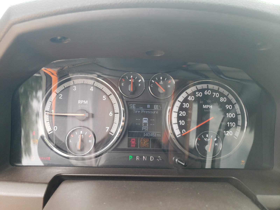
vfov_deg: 53.1
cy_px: 105
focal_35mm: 26
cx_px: 140
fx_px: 210
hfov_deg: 67.3
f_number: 1.5
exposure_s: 1/172
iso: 50
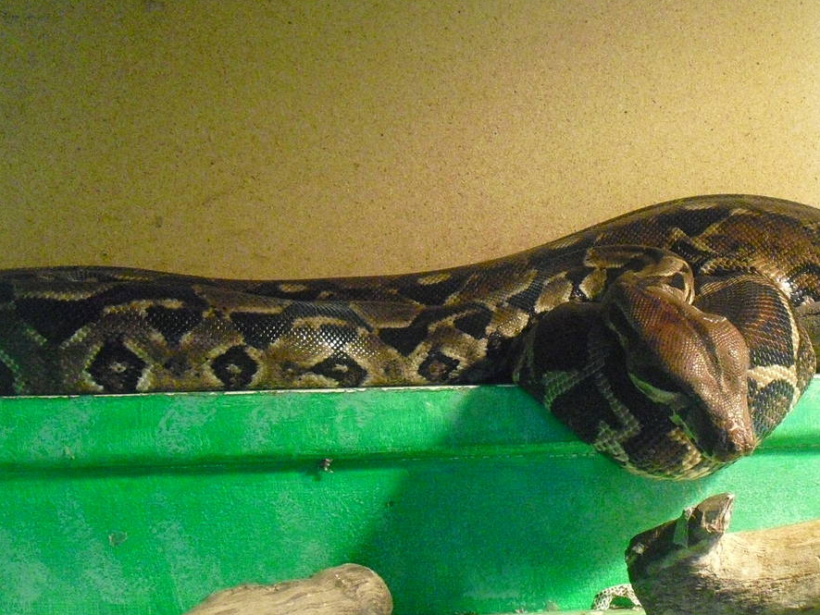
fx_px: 1540
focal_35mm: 65
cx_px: 645
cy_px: 327
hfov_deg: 29.2
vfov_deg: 22.6
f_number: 3.1
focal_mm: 6.3
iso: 800
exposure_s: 1/25
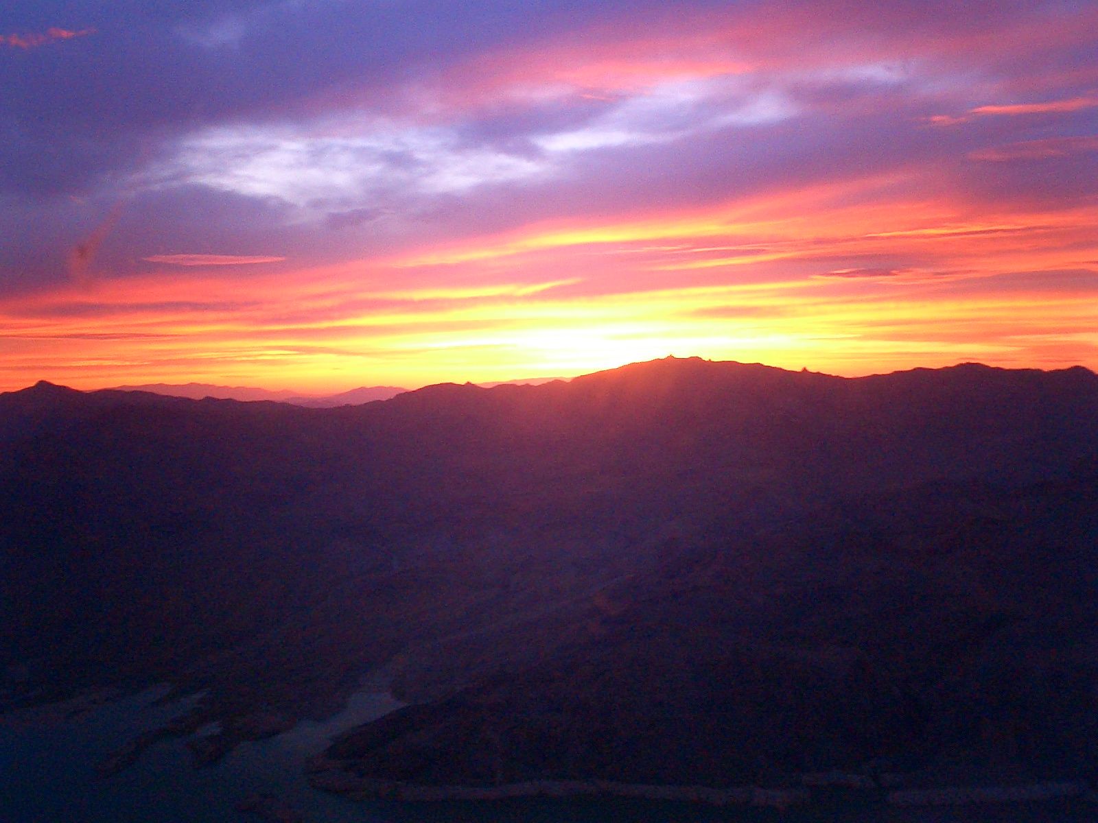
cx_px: 549
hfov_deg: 50.1
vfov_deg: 38.7
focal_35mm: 37
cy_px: 412
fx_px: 1174
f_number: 3.5
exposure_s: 1/25
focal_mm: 5.6
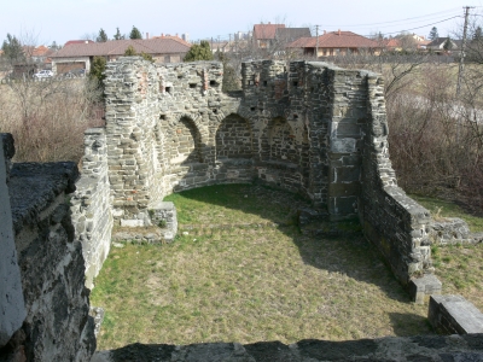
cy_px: 181
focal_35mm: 35
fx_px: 488
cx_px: 242
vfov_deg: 40.7
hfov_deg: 52.6
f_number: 5.6
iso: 80
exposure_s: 1/160
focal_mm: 7.4
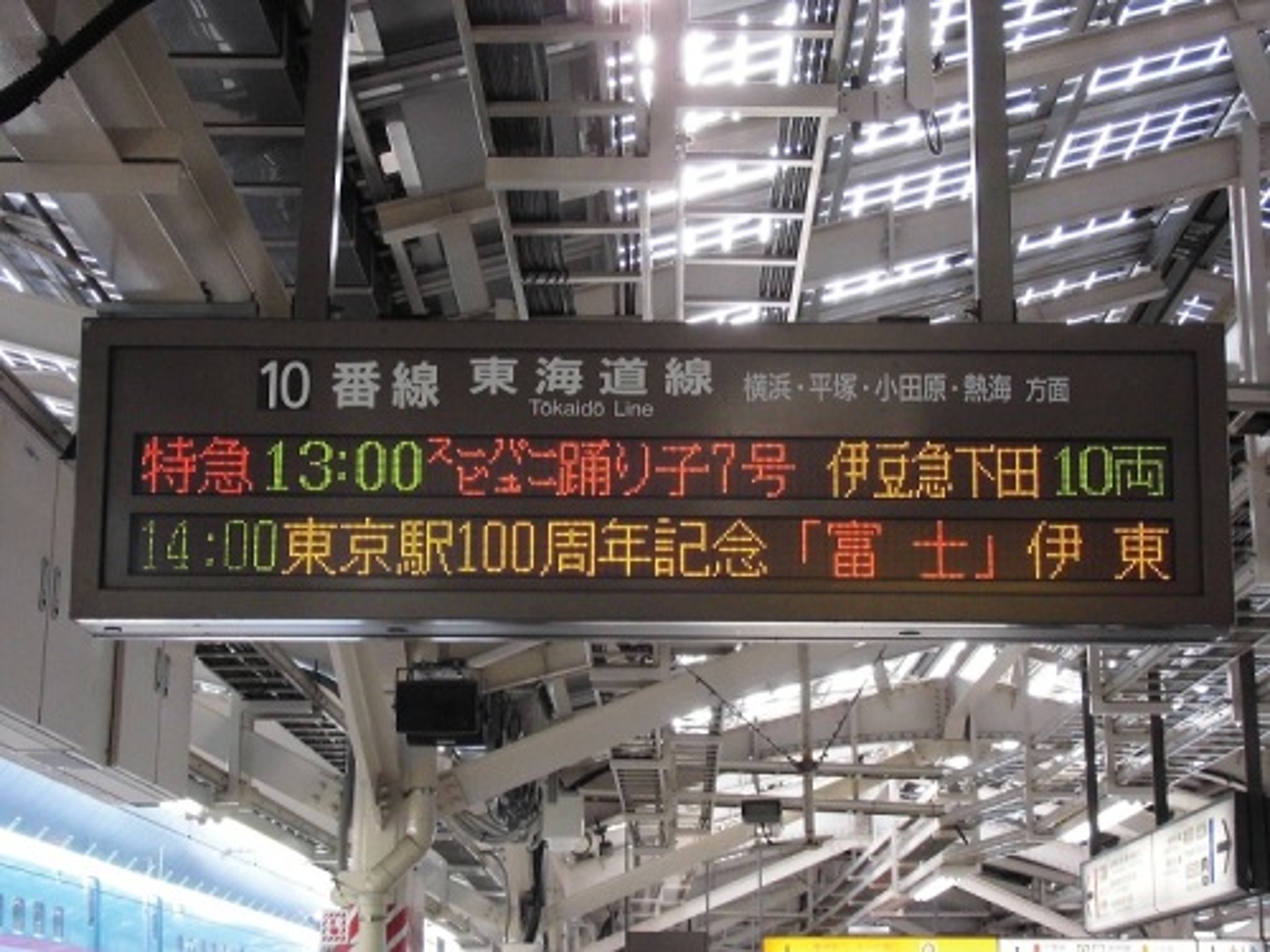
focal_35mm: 55
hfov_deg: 34.9
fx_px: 2018
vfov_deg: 26.6
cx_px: 635
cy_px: 476
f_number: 4.1
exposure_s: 1/125
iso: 400
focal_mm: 9.77
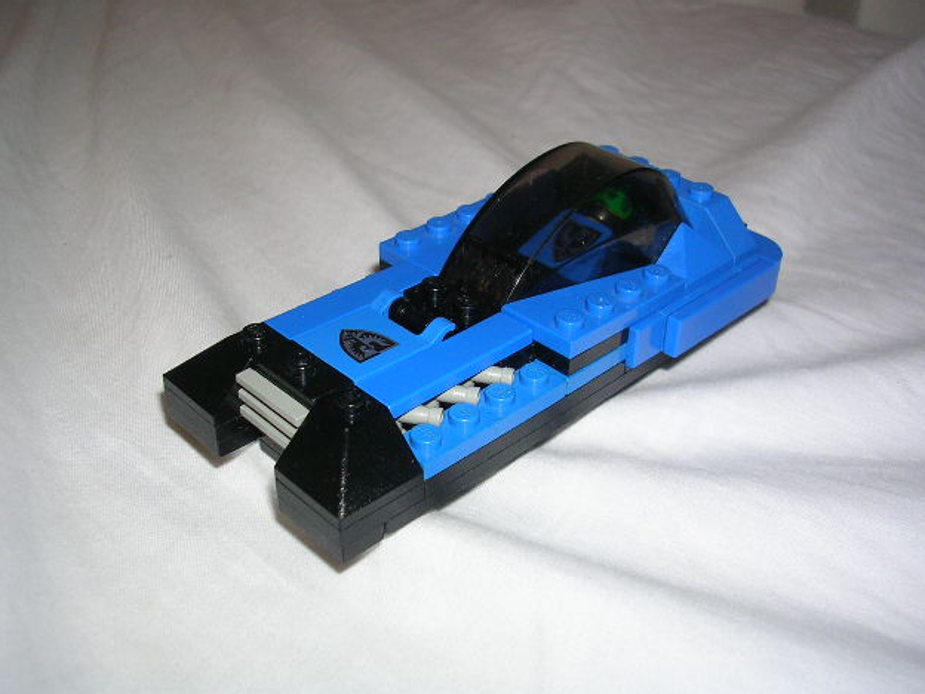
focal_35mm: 39
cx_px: 470
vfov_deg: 36.8
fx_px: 1042
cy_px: 340
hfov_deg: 47.9
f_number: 2.8
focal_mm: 5.8
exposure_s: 1/60.1
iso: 50
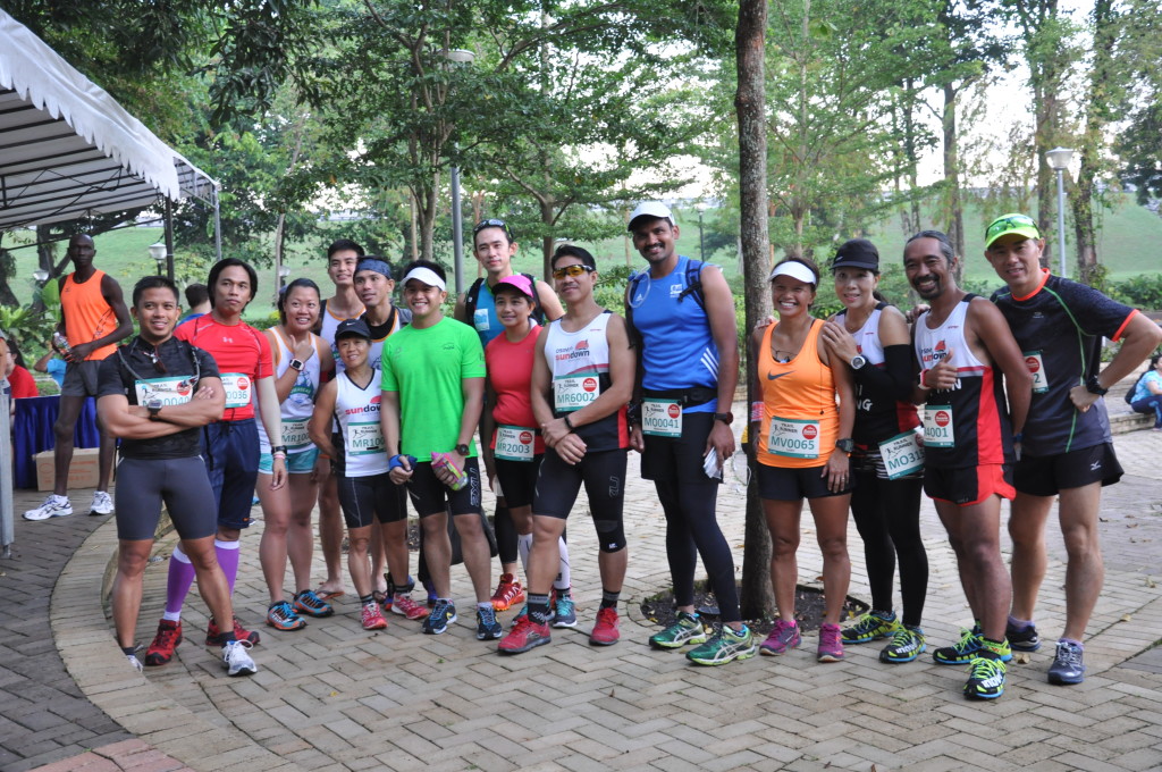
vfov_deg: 35.4
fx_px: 1209
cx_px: 581
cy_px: 386
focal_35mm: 38
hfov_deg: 51.3
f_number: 4
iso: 800
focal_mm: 25
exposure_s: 1/30
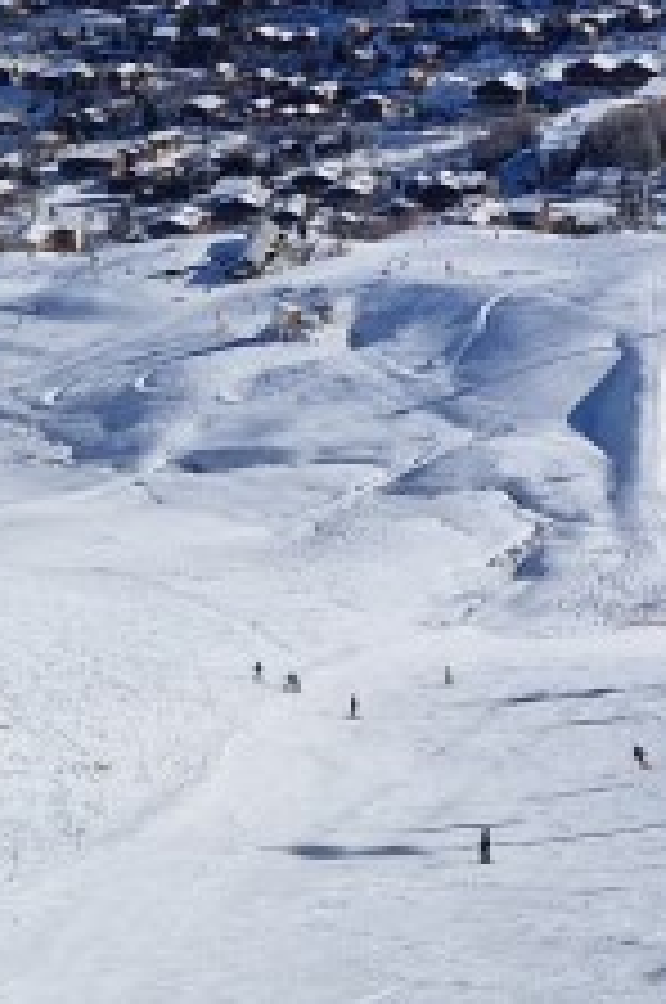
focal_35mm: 110
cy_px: -36
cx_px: 950
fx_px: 3062
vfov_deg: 18.1
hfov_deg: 11.9
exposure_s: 1/4160
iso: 50
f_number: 1.8
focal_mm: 5.4
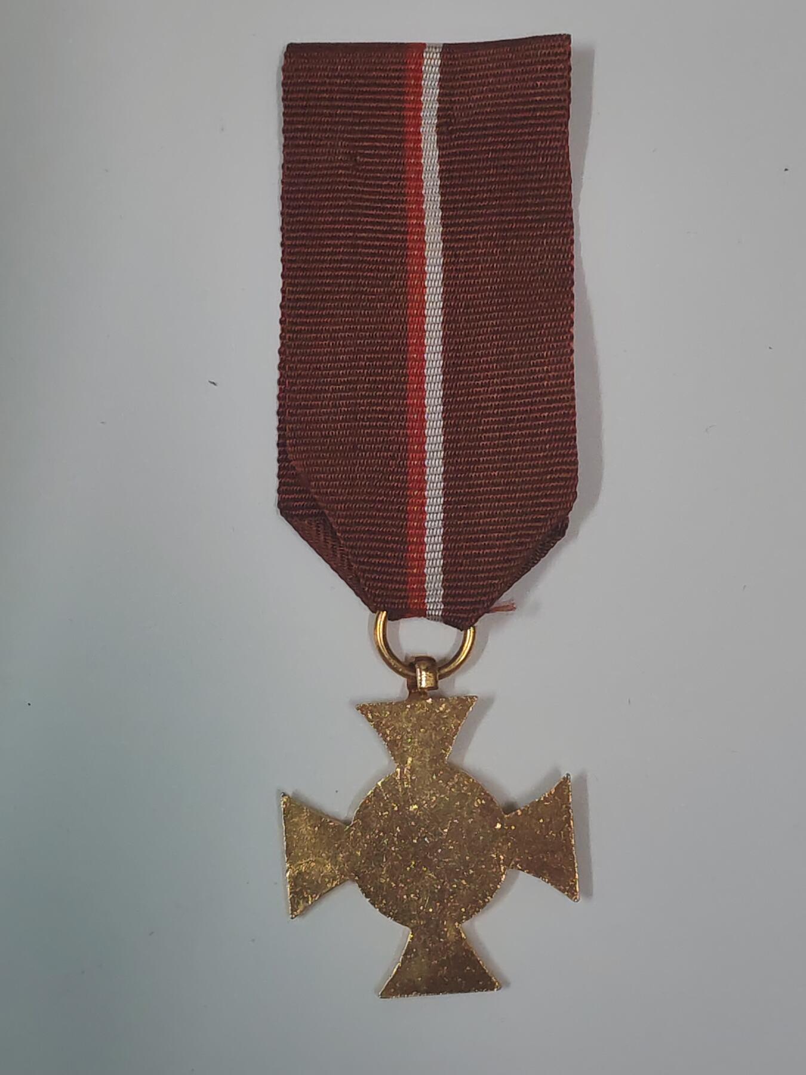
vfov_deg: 28.6
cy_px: 538
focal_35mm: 68
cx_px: 403
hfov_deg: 21.6
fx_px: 2111
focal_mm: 5.52
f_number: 1.95
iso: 500
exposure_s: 1/50
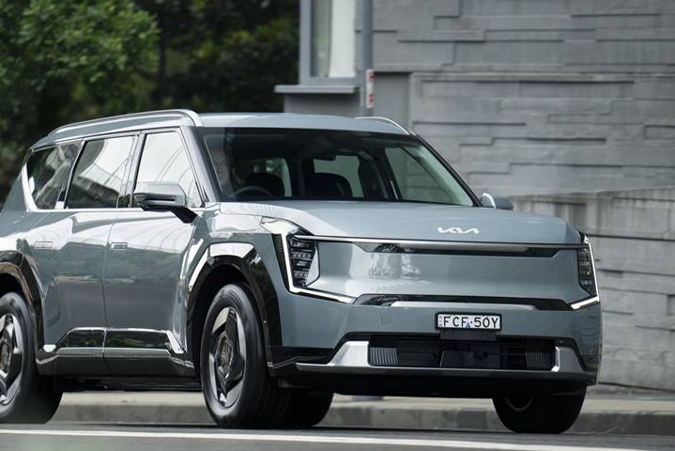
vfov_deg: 4.9
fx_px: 5214
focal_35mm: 278
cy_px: 230
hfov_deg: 7.4
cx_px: 245
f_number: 2.8
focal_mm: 200
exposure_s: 1/200
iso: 160
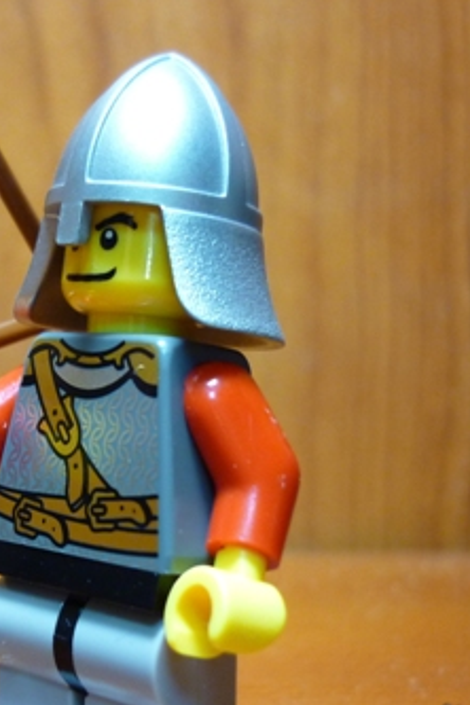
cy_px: 392
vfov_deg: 30.5
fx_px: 1292
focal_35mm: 66
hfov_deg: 20.0
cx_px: 2
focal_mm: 5.5
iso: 200
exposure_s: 1/30
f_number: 2.8
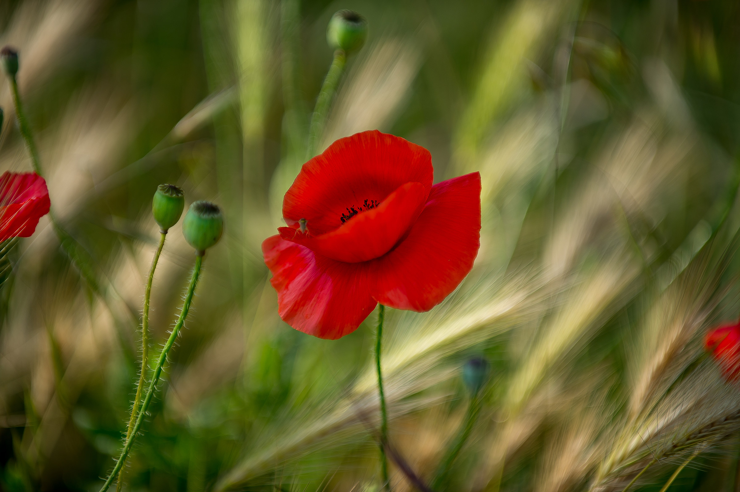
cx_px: 370
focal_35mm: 180
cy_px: 246
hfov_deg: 11.4
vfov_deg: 7.6
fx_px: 3698
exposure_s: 1/1250
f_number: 2.8
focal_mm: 180
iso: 100
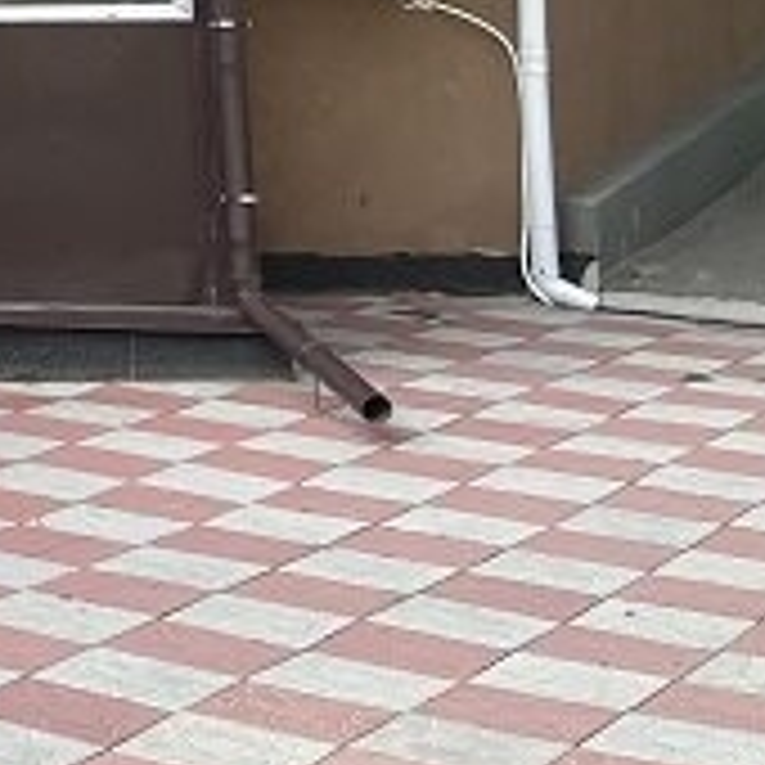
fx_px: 2700
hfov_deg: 12.9
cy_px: -207
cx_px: -994
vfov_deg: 15.4
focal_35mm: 108
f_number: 1.6
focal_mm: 5.1
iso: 32
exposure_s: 1/770
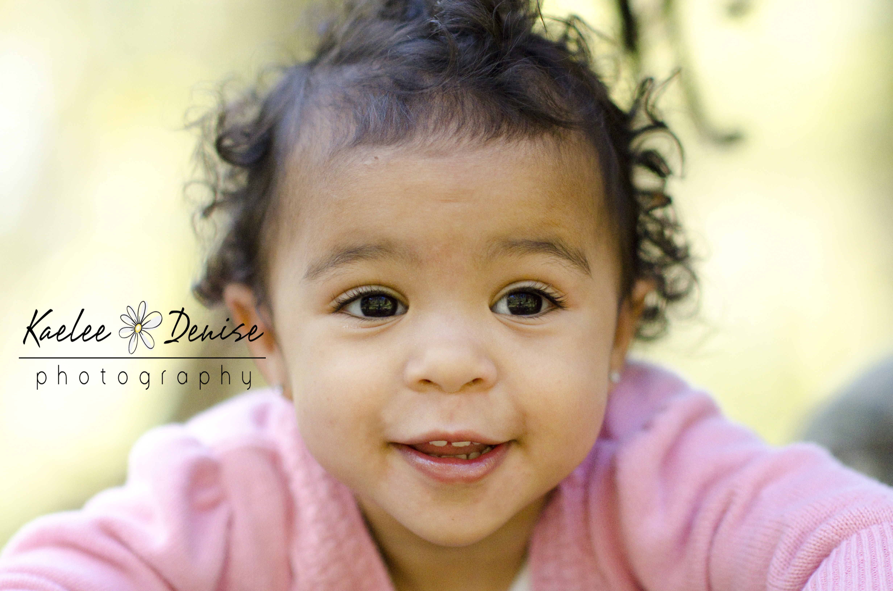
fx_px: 3156
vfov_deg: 10.7
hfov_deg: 16.1
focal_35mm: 128
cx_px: 446
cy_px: 296
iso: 1600
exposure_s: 1/6400
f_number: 1.8
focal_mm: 85
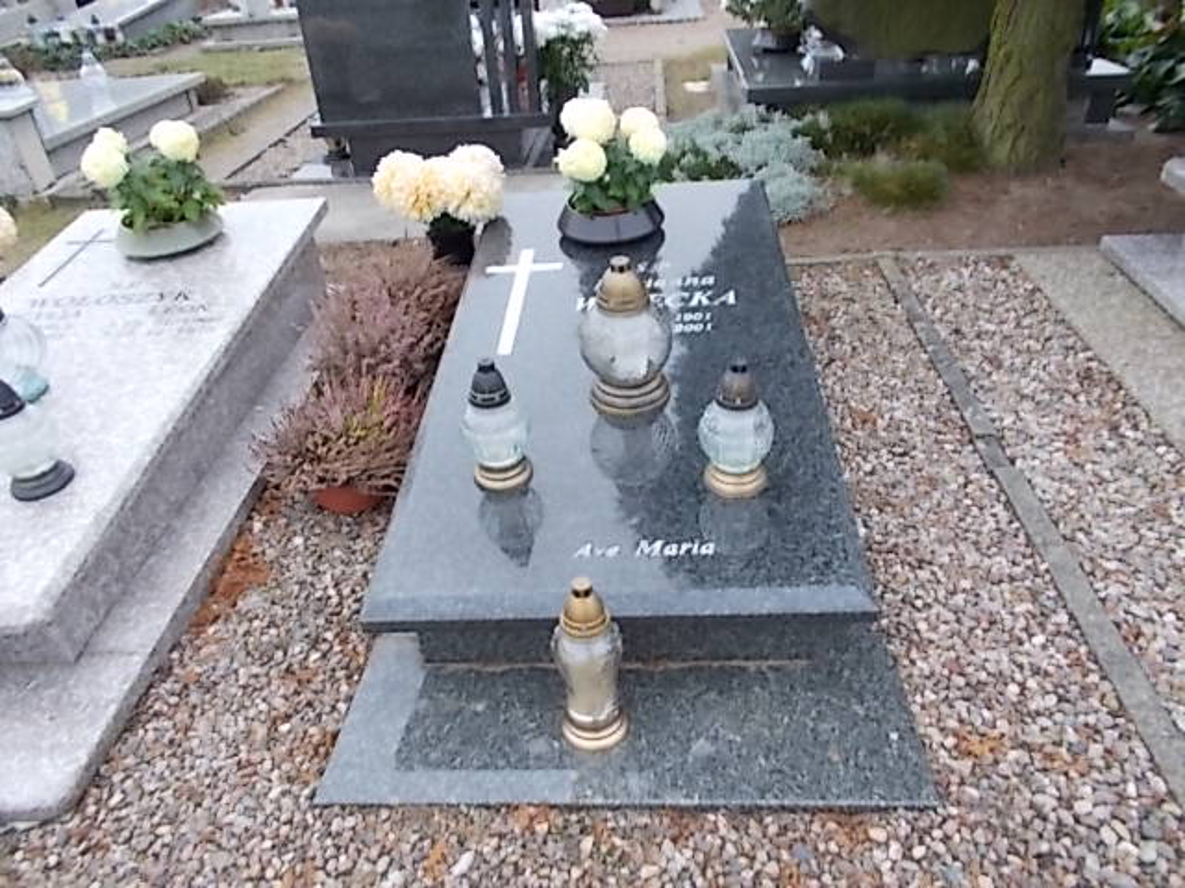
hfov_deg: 67.3
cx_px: 592
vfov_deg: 53.1
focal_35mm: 26
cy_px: 444
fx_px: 890
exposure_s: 1/25
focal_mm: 4.6
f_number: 3.2
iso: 80
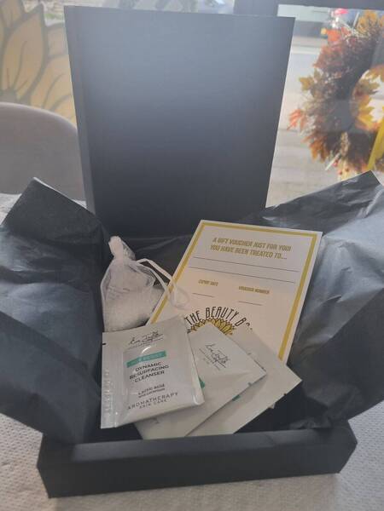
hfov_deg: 53.1
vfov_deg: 67.3
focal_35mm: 26
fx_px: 385
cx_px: 192
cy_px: 256
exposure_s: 1/100
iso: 200
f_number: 1.8
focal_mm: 5.4
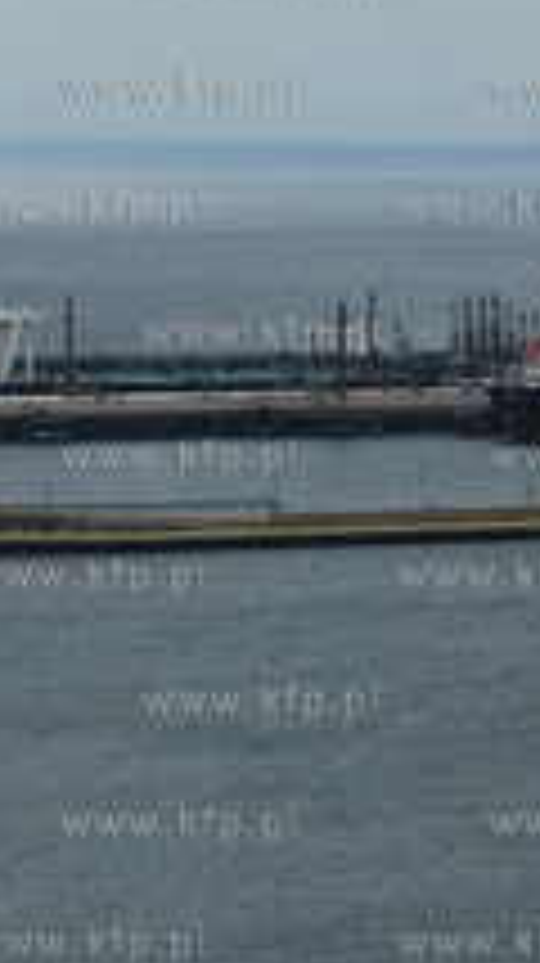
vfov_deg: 6.5
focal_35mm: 330
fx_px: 8420
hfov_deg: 3.7
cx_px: 418
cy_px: 396
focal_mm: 112
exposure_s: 1/320
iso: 400
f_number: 3.5
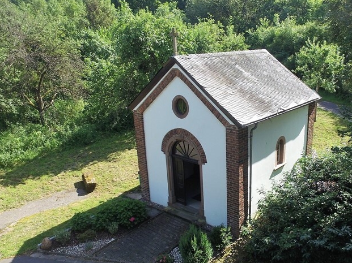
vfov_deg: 42.8
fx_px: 335
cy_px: 152
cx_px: 238
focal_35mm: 33
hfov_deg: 54.1
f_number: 2.8
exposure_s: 1/345
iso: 100
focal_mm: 3.61
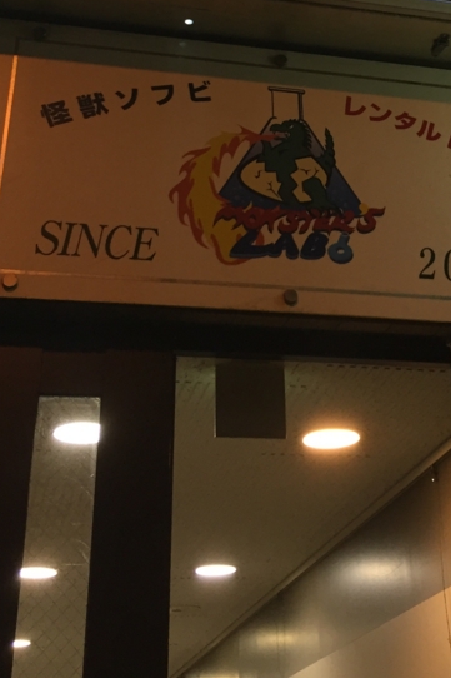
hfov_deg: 23.6
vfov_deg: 32.9
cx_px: 311
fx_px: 1072
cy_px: 41
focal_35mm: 57
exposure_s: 1/33
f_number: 2.2
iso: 64
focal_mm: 4.15
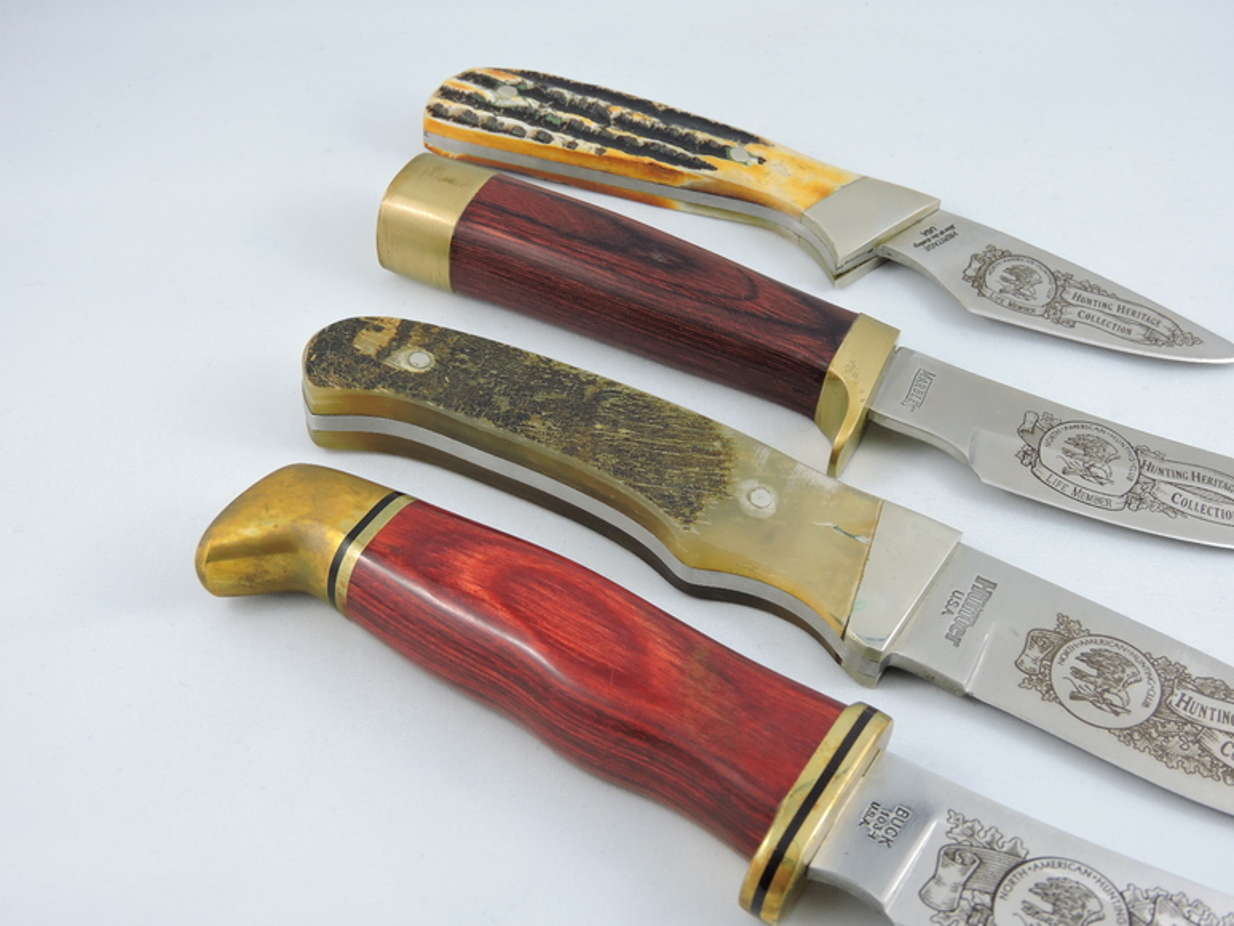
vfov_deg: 29.1
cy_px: 463
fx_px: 1783
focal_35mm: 50
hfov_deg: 38.2
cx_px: 617
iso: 110
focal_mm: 9
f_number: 4
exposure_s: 1/30
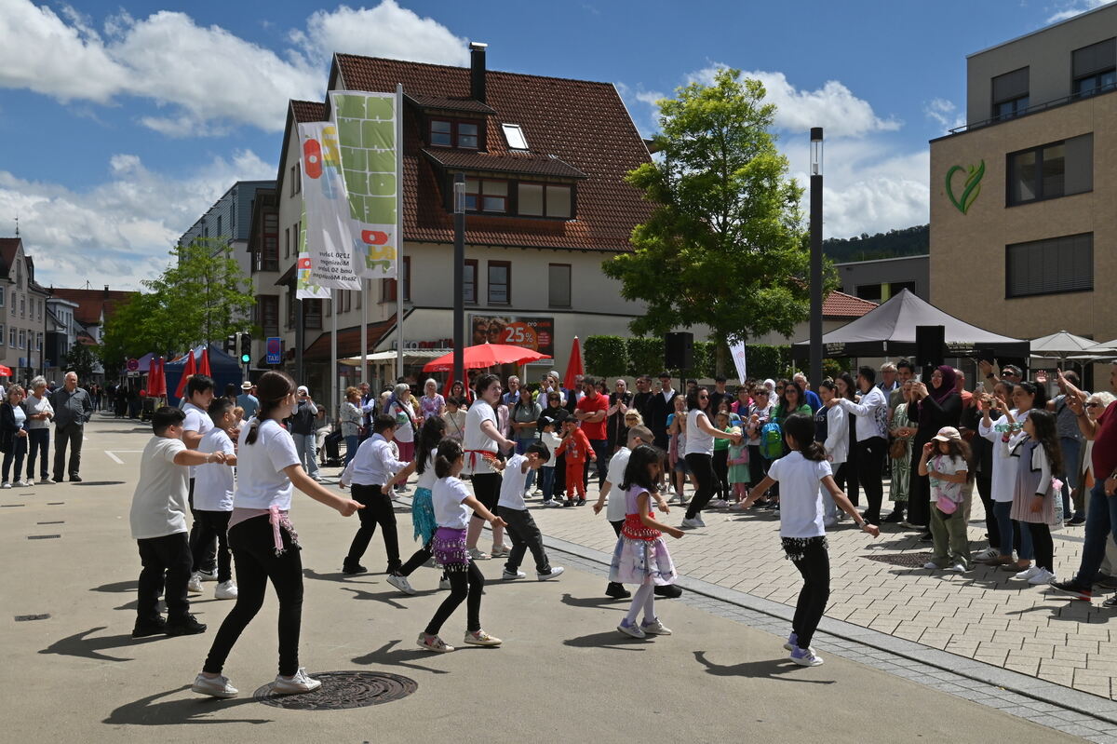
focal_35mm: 42
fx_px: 1303
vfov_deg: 31.9
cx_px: 558
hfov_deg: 46.4
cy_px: 372
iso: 560
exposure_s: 1/250
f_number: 22
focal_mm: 42
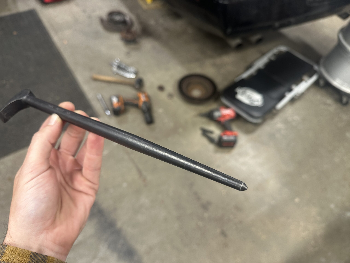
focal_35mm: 24
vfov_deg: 56.8
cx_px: 175
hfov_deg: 71.6
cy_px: 132
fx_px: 243
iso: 160
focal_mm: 6.86
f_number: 1.78
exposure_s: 1/60
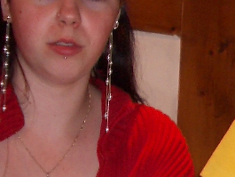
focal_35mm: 135
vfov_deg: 11.0
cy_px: 126
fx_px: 917
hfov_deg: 13.4
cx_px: 395
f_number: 2.6
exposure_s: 1/40
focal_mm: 5.8
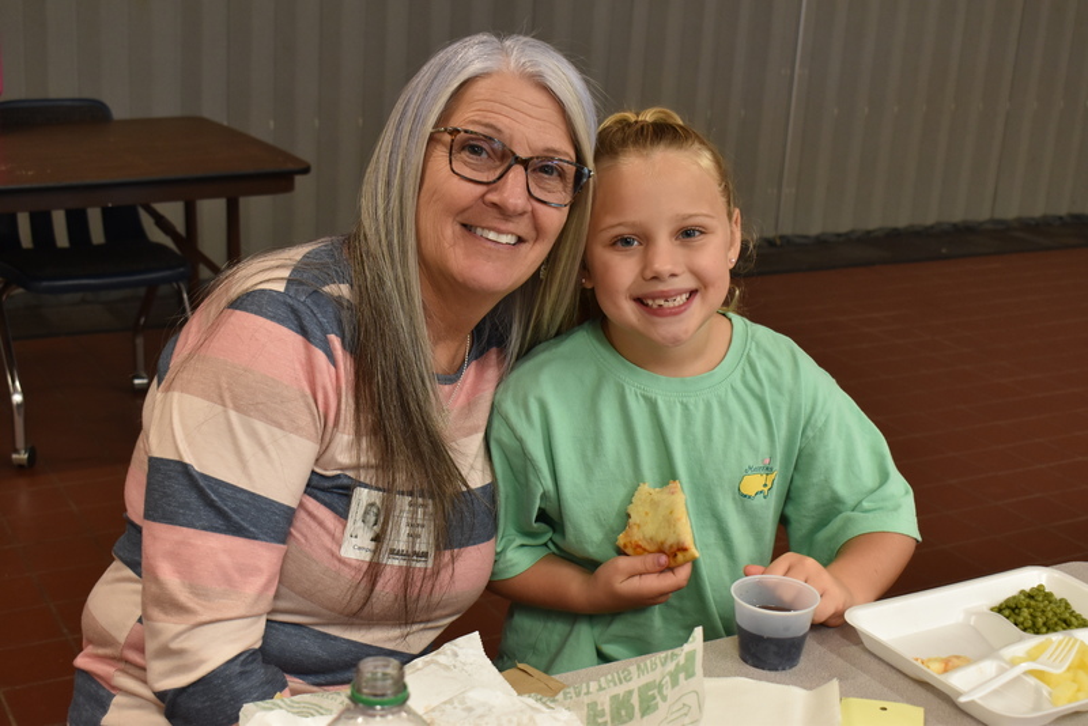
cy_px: 363
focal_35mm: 51
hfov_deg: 38.9
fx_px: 1542
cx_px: 544
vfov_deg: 26.5
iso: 1000
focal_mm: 34
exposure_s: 1/50
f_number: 7.1
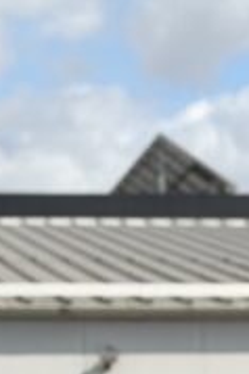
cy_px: 800
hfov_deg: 4.8
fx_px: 2973
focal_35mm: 286
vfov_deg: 6.9
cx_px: 52
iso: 64
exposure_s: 1/1456
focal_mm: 6.76
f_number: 1.78
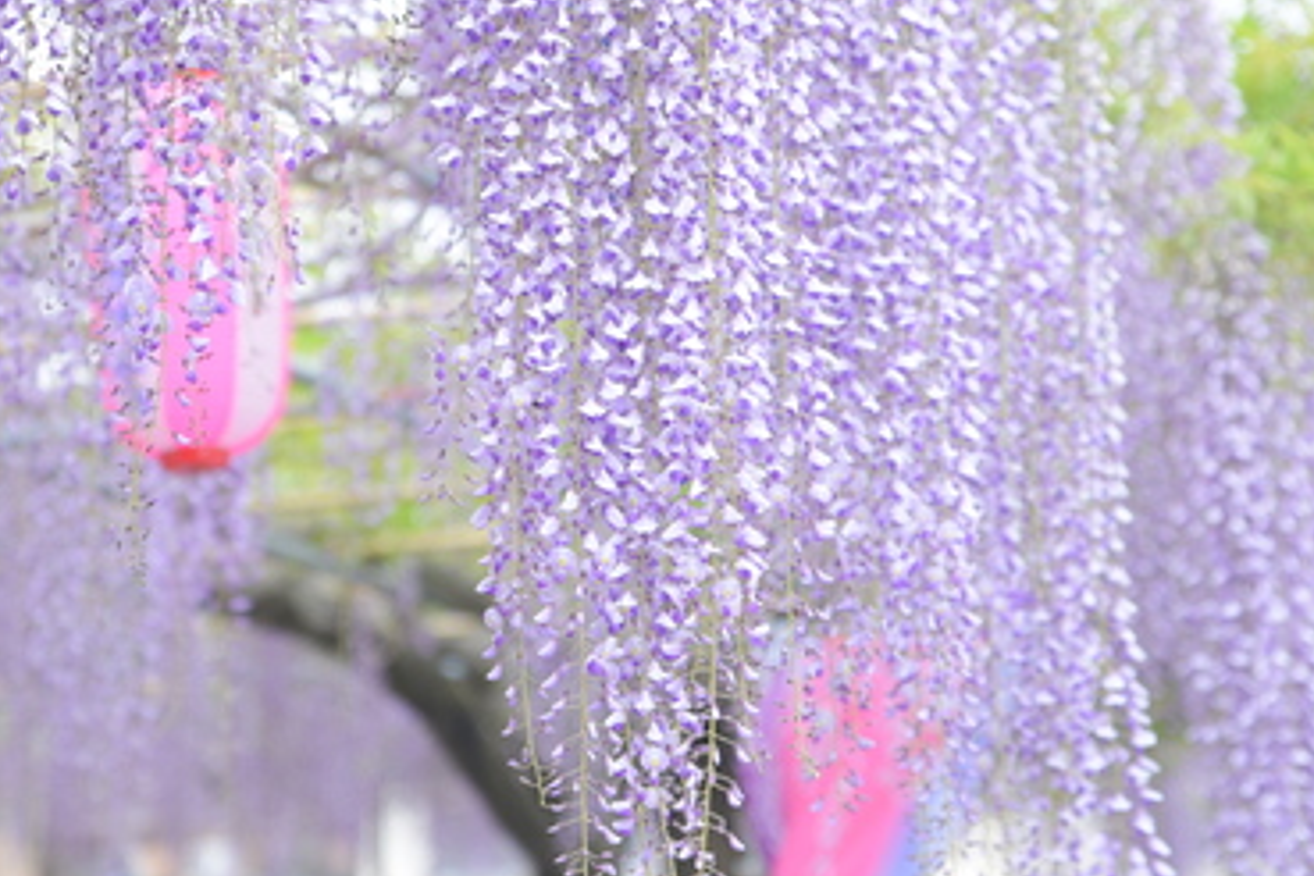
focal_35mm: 106
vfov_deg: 12.9
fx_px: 3869
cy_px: 304
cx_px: 531
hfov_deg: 19.3
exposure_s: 1/400
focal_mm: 66
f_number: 2.8
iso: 100
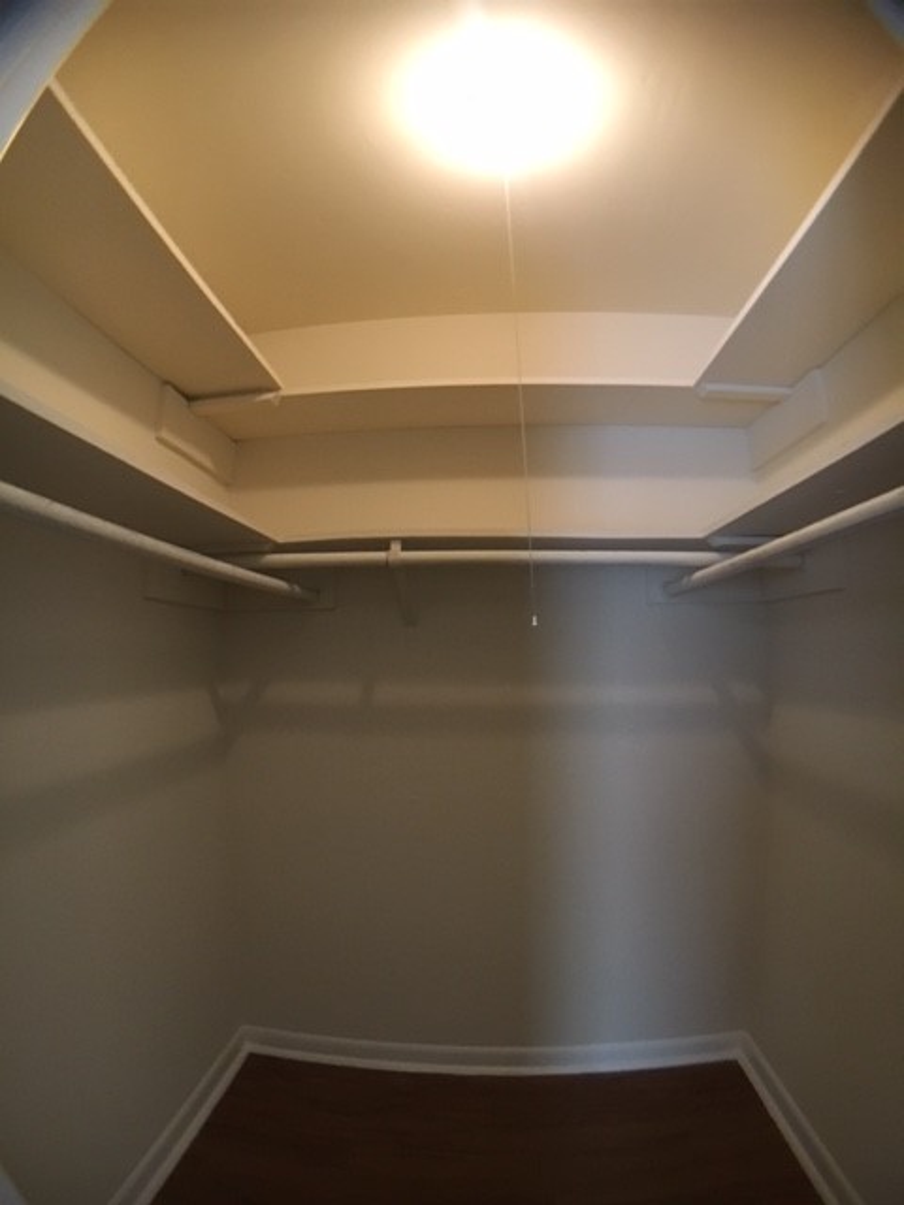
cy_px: 602
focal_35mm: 29
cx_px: 452
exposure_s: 1/30
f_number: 2.2
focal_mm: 4.15
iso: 200
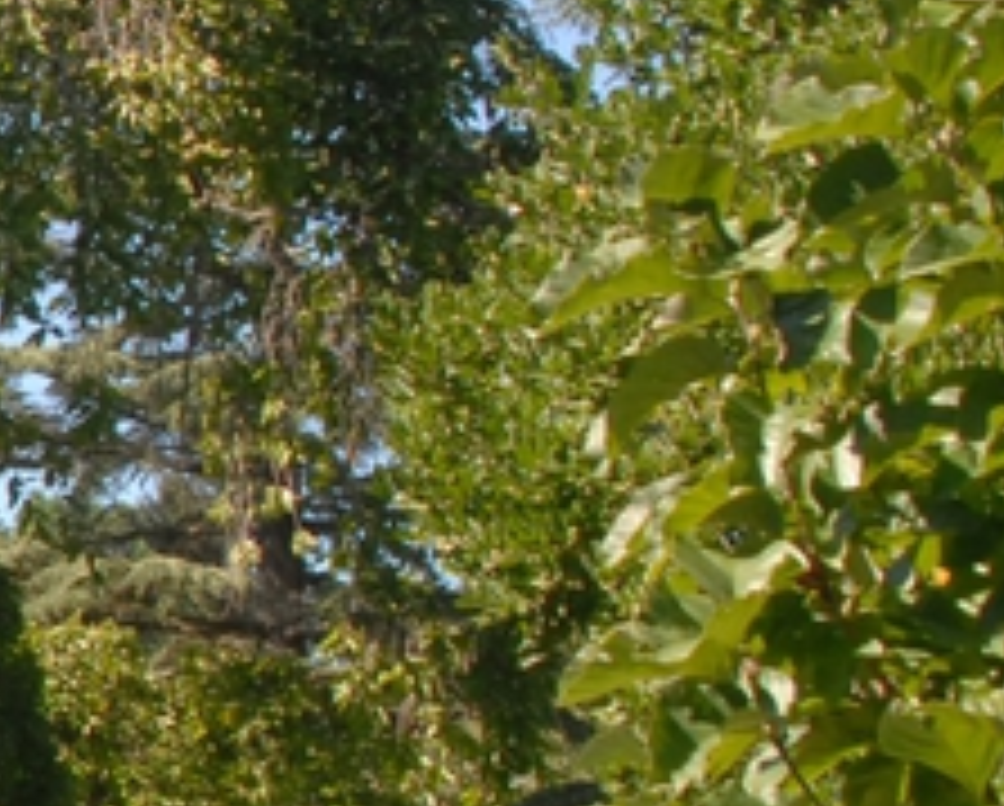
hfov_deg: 9.7
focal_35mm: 181
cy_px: 435
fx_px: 5385
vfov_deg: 8.6
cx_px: -1202
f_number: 7.1
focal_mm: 28
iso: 400
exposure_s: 1/200
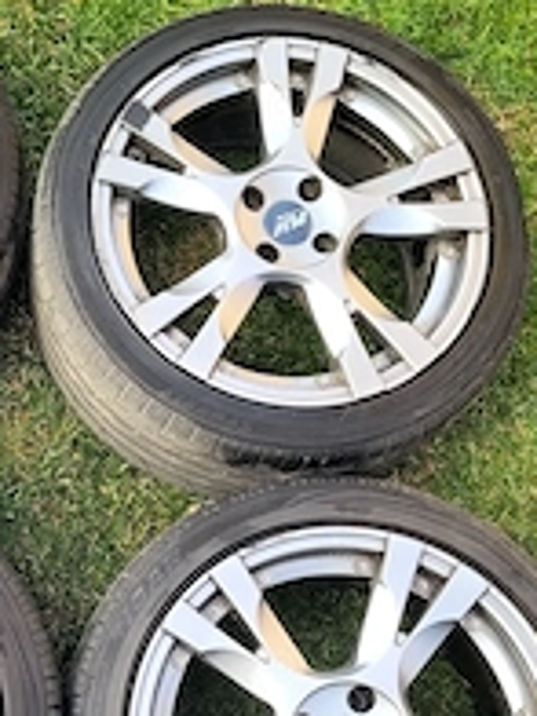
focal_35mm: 53
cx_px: 51
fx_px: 1096
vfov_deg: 35.6
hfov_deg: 26.6
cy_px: 515
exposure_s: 1/265
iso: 40
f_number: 1.8
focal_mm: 5.4
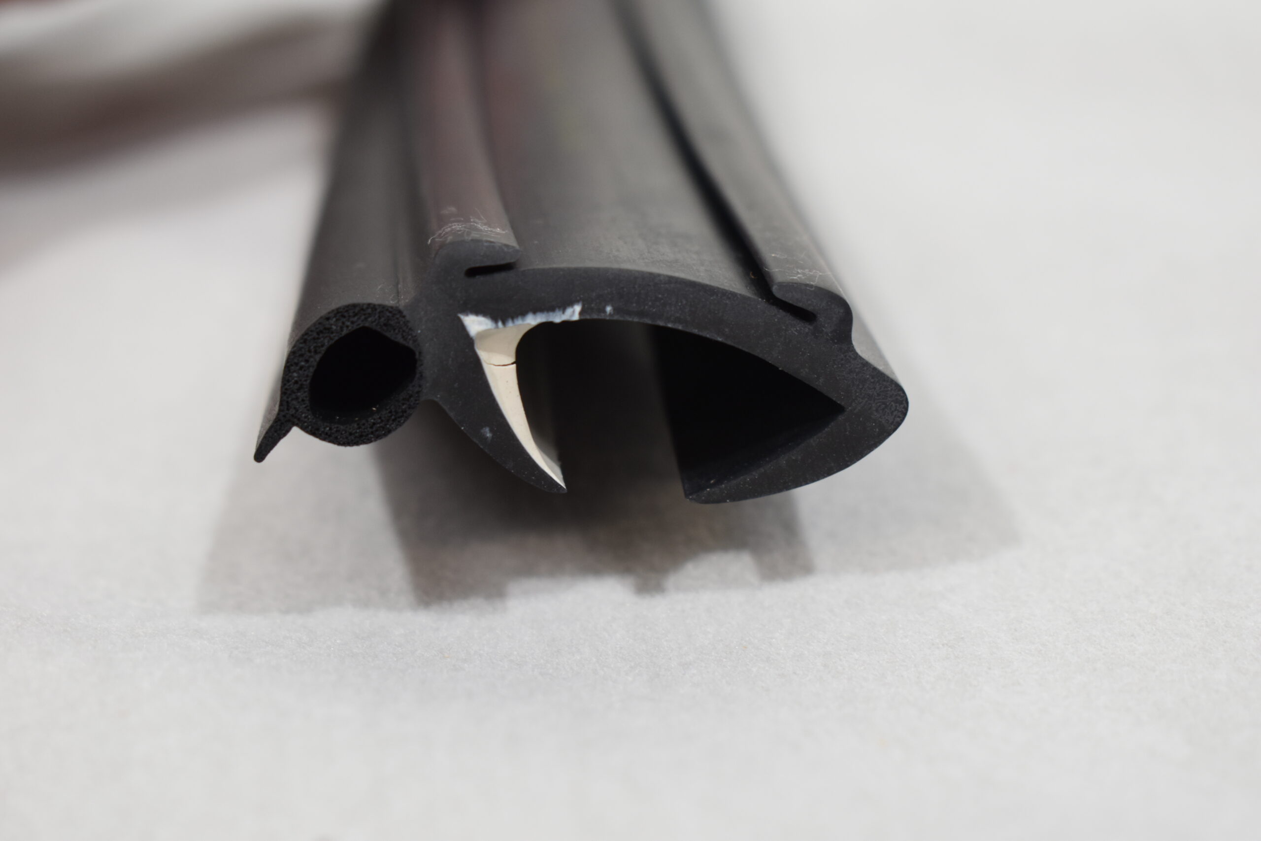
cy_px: 420
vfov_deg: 18.9
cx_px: 630
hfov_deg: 28.1
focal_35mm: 72
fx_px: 2522
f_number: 5.6
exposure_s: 1/60
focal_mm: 48
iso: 640
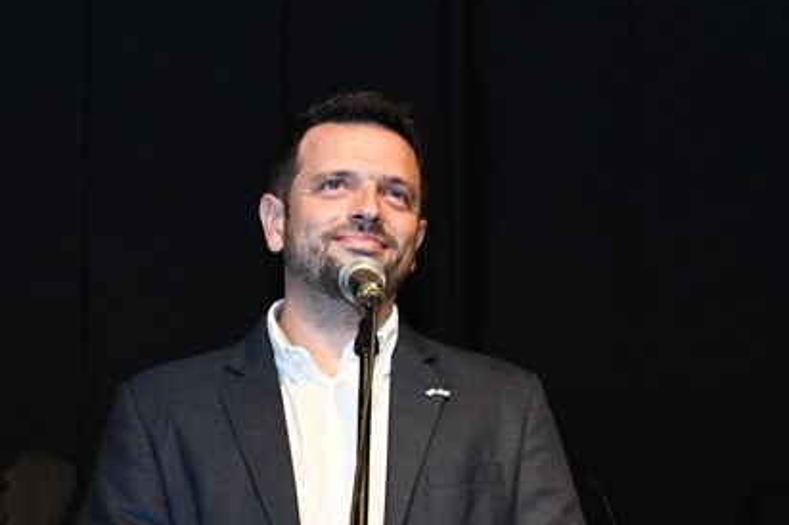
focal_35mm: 182
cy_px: 475
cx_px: 375
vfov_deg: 7.5
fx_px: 3986
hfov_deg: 11.3
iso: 3200
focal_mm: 50
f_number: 8
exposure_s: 1/125
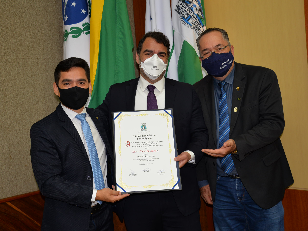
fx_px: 365
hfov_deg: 45.8
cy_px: 110
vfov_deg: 35.1
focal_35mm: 41
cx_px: 150
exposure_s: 1/80
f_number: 4
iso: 400
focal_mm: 36
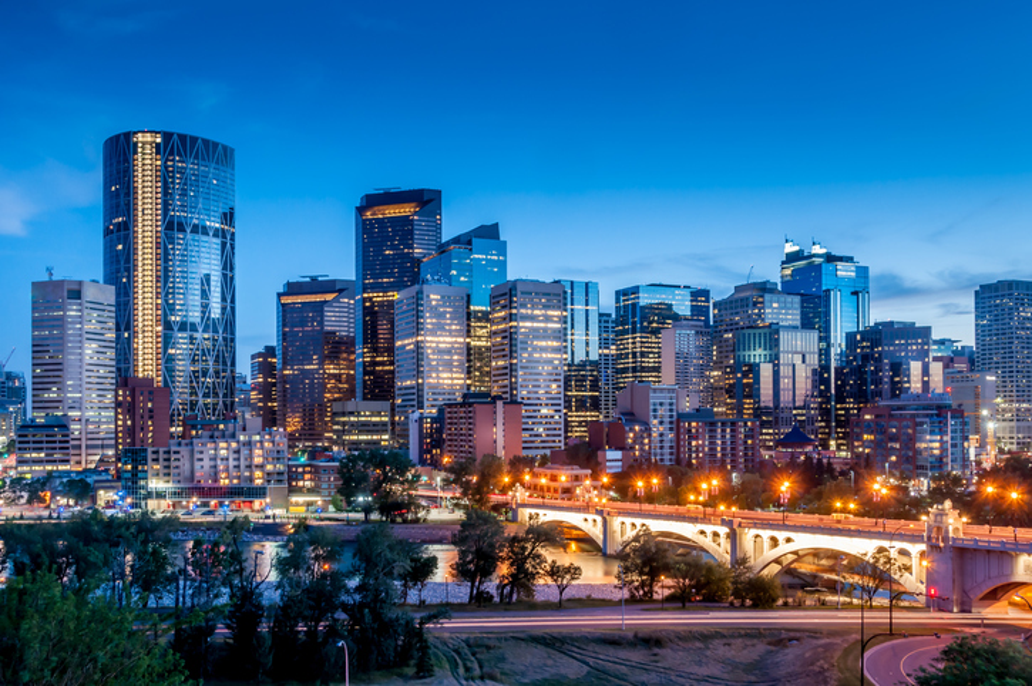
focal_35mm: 33
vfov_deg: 39.9
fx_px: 945
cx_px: 516
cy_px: 343
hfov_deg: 57.3
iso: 200
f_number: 16
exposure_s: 8
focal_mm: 22
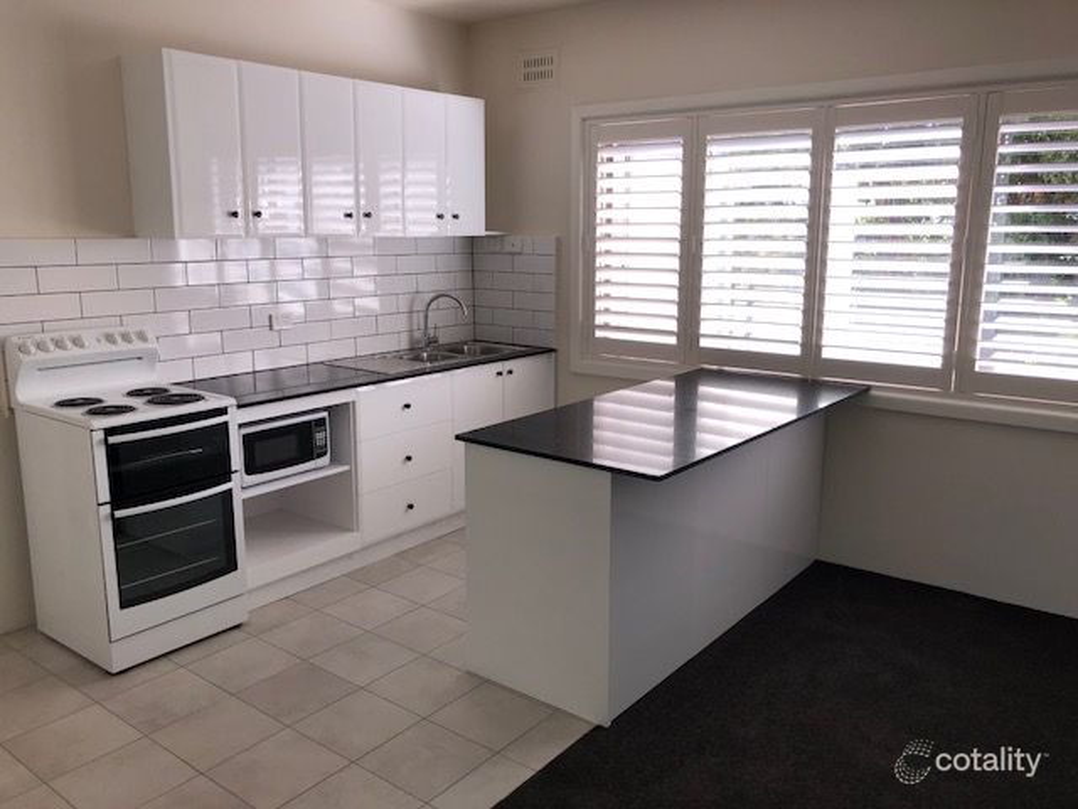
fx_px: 903
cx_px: 539
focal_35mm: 29
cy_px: 404
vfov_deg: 48.2
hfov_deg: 61.7
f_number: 1.8
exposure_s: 1/100
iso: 25
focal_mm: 3.99
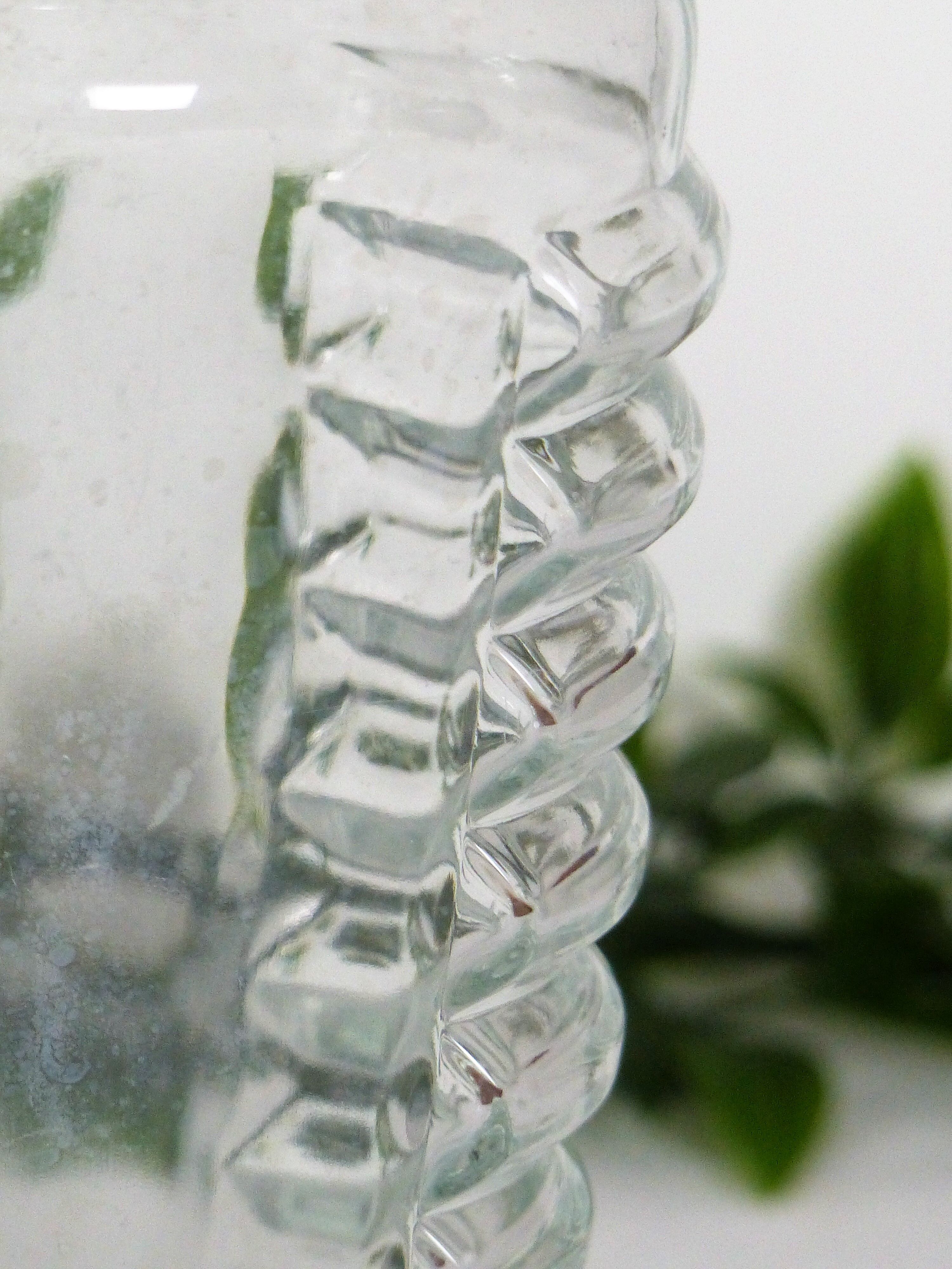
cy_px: 634
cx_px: 476
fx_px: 16648
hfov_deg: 3.3
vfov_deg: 4.4
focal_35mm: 454
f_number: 2.8
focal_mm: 74.3
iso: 400
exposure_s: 1/80
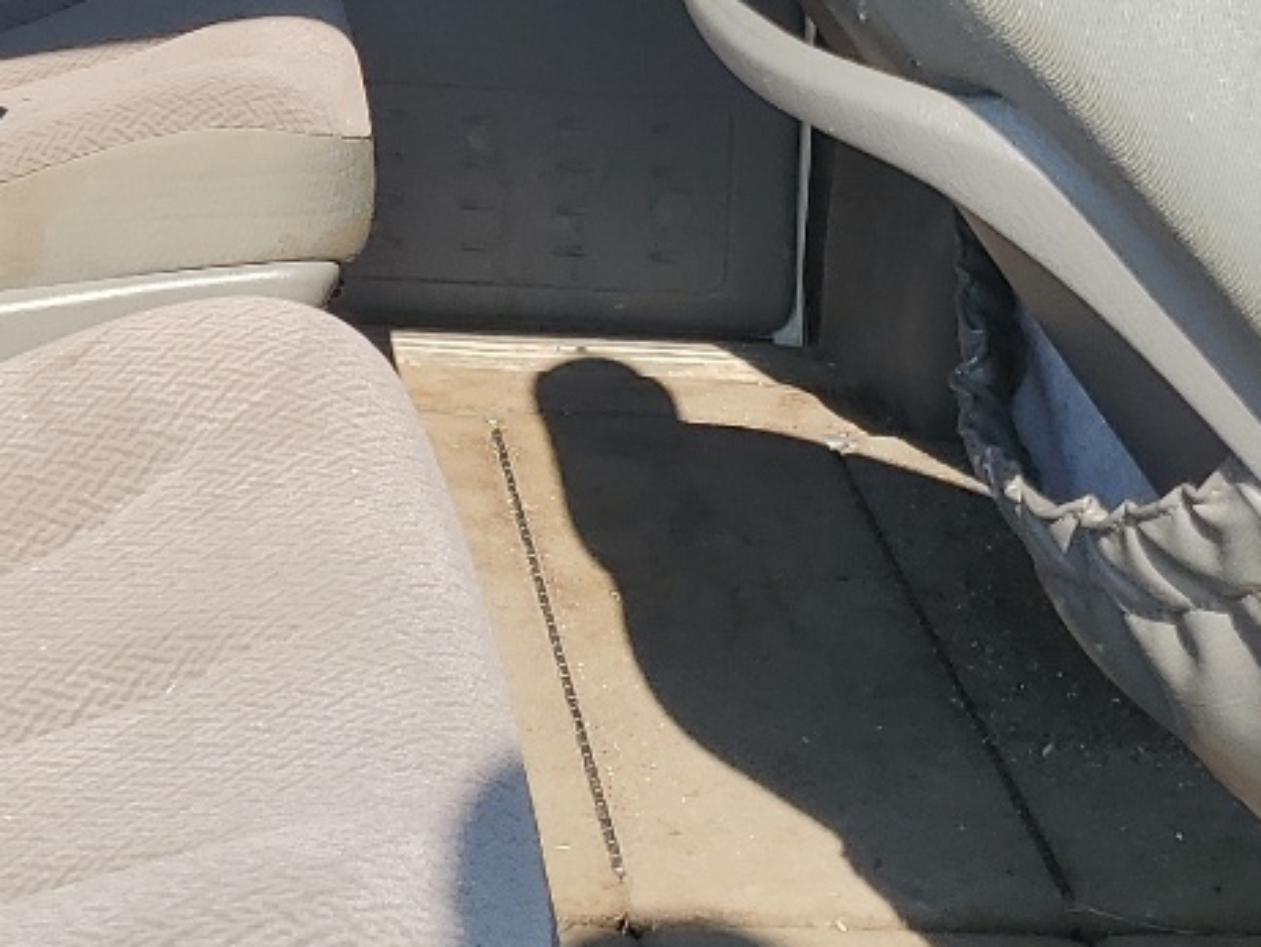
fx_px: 3280
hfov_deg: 21.4
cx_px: 166
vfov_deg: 16.0
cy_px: -85
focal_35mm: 90
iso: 50
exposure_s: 1/1250
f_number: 1.5
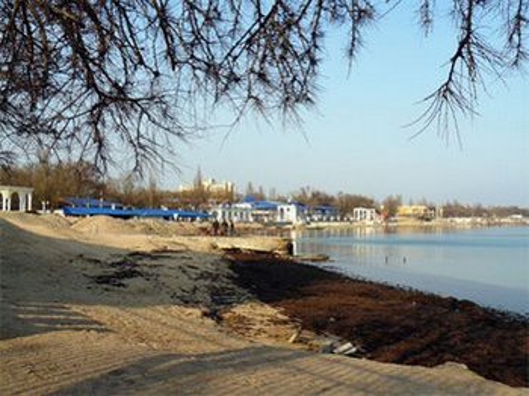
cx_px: 264
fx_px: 550
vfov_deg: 39.6
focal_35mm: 36
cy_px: 198
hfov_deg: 51.4
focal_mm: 6
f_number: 5.6
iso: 100
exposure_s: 1/320
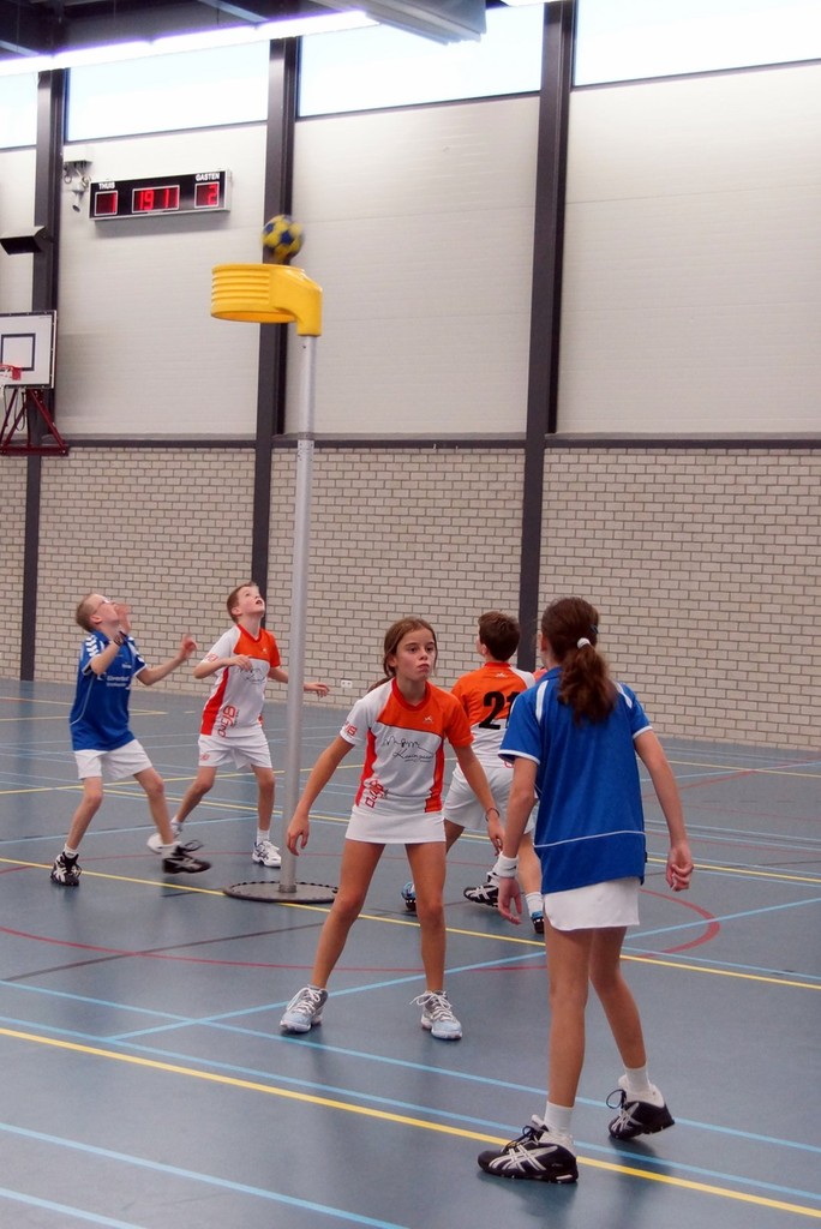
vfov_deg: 46.4
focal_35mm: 42
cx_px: 410
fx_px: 1435
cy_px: 614
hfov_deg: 31.9
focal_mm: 28
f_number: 4
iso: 1250
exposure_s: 1/160
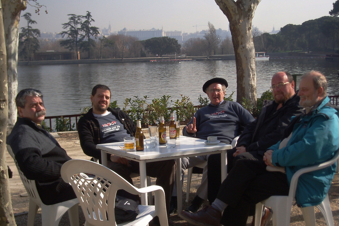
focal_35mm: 56
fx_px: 527
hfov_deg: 35.6
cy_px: 119
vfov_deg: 24.2
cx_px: 177
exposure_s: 1/320
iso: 64
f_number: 4.1
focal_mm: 8.46
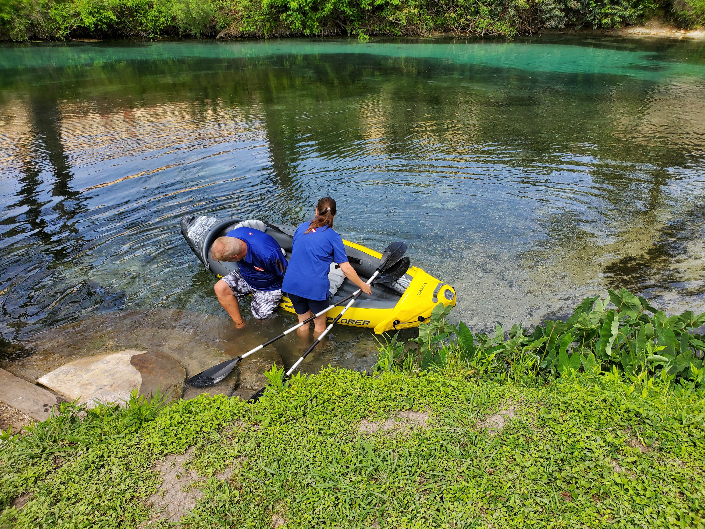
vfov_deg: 53.1
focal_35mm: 26
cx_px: 352
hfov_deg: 67.3
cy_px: 264
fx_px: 530
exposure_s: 1/584
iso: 50
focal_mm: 4.3
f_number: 2.4
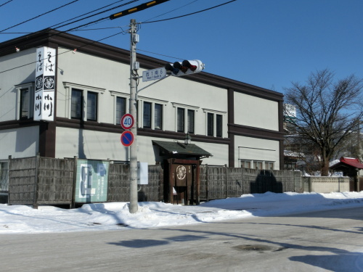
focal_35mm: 47
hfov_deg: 40.4
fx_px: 493
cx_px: 182
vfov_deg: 30.9
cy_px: 136
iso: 80
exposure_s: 1/250
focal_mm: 8.29
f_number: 10.7
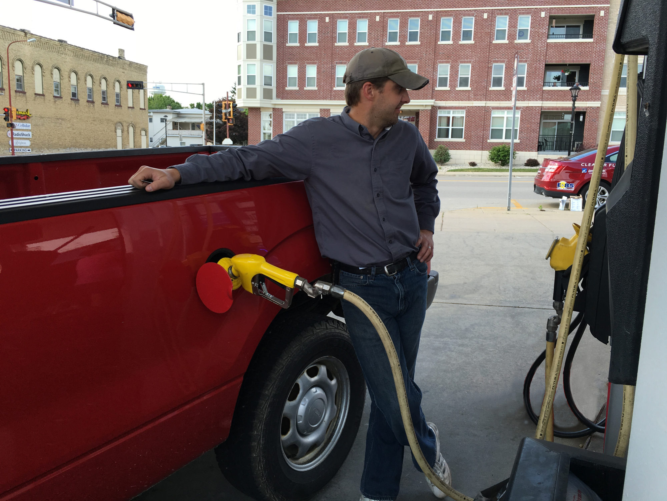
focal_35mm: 29
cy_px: 250
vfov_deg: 48.2
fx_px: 559
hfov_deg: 61.7
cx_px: 334
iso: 25
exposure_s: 1/276
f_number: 2.2
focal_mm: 4.15
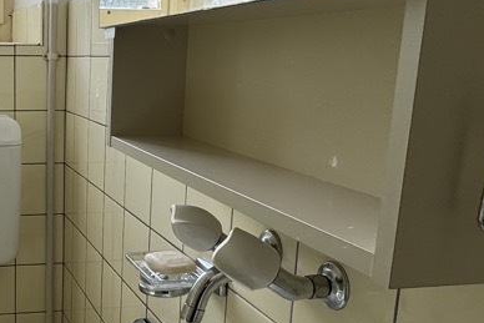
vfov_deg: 28.1
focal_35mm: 48
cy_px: 188
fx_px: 646
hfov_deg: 37.9
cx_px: 35
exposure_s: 1/143
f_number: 2.2
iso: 40
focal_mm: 2.22
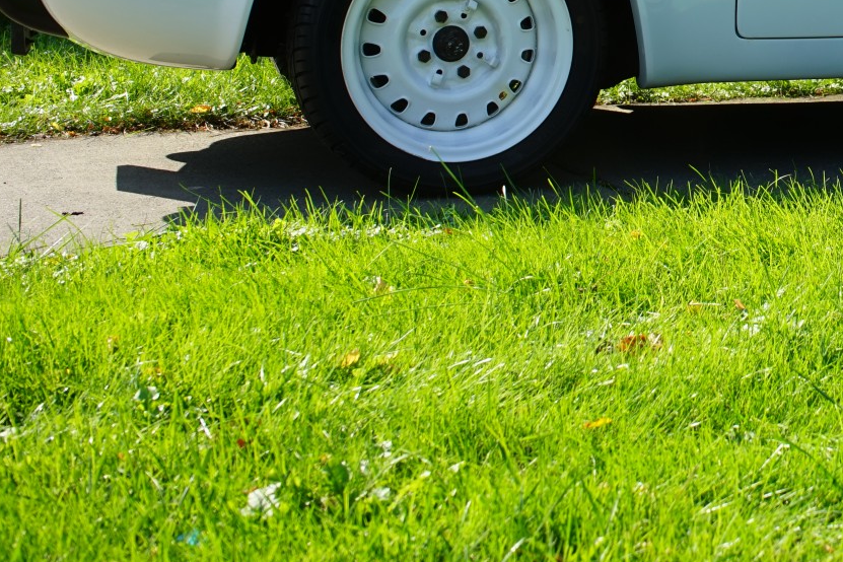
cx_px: 951
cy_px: -96
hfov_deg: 21.6
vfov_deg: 14.9
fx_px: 2084
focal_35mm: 89
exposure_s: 1/90
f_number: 9.5
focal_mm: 37
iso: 100
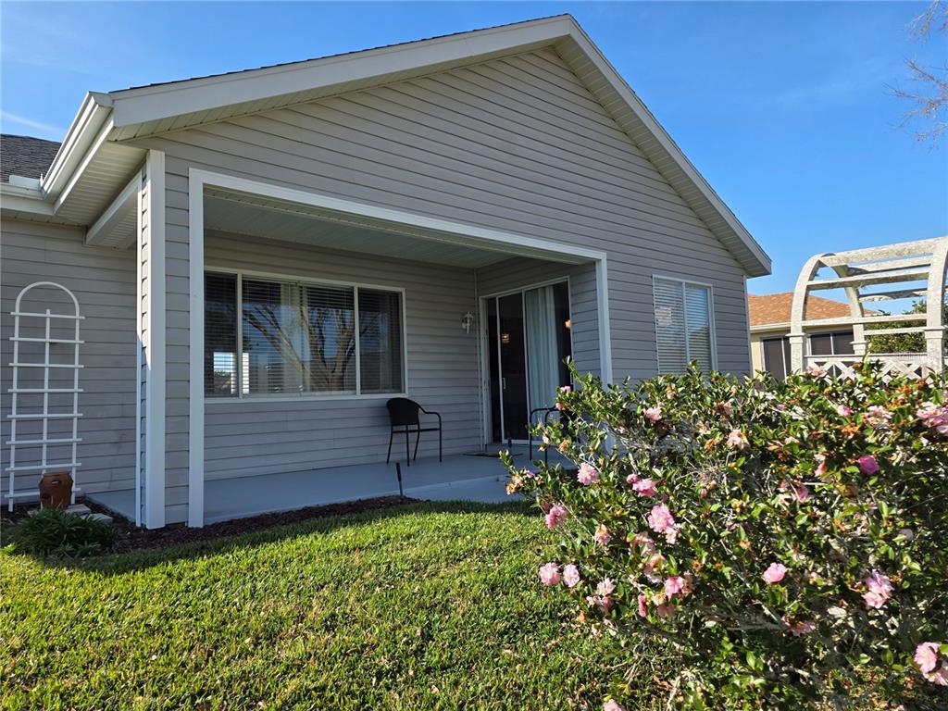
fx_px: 630
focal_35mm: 23
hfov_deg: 73.9
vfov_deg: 58.9
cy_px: 356
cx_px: 474
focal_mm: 6.25
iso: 80
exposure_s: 1/3363
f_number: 1.7
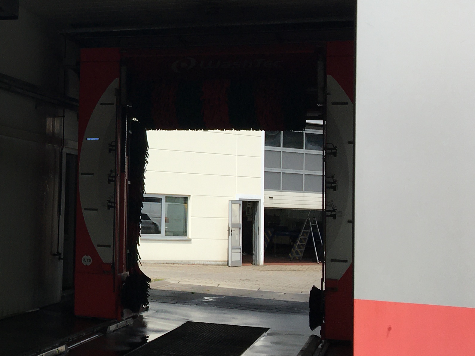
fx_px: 1015
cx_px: -83
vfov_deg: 19.8
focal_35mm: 74
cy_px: 111
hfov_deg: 24.1
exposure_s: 1/2404
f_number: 2.2
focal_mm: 4.15
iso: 25
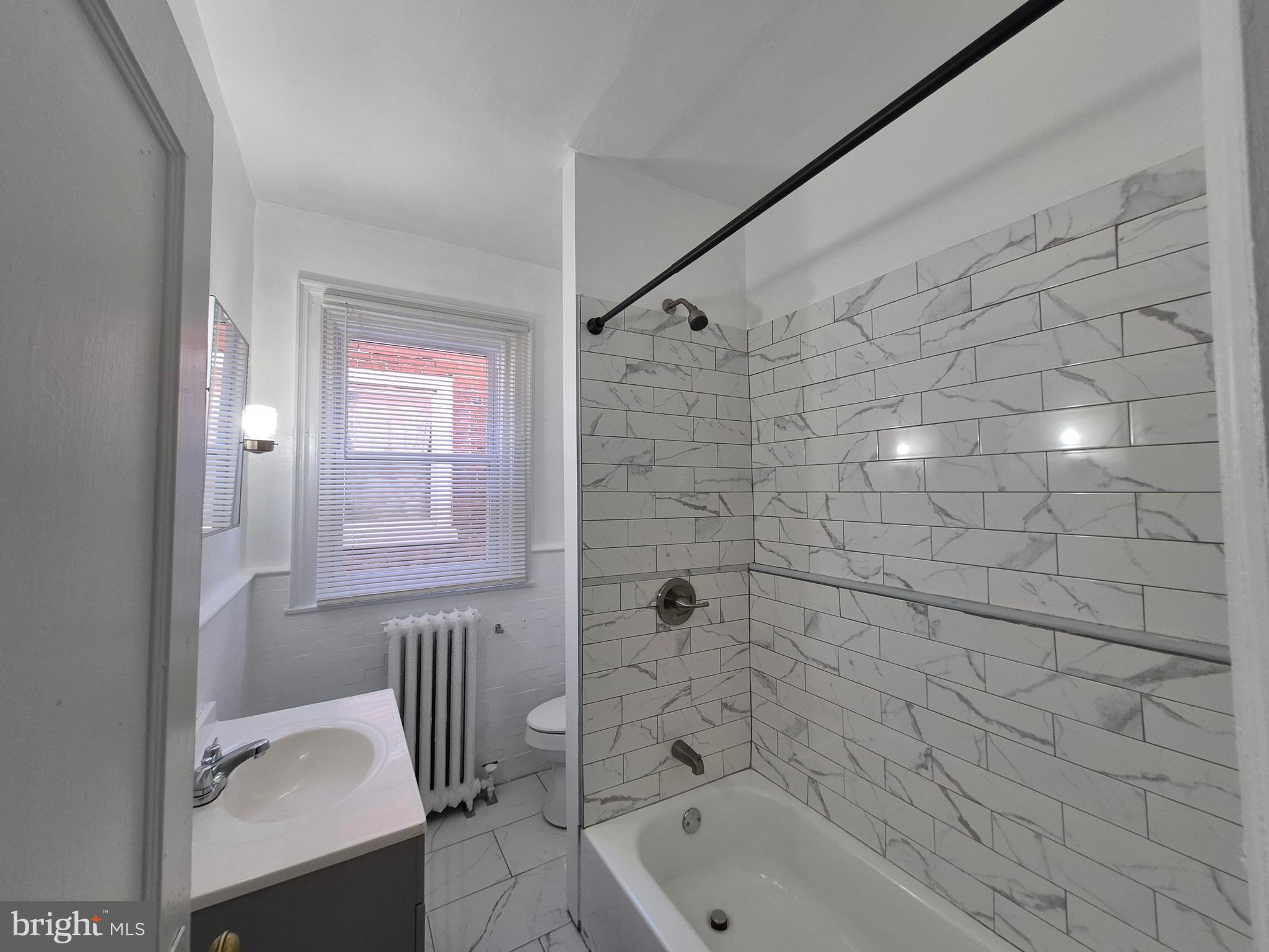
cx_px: 634
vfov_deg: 89.9
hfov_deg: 106.2
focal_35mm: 13
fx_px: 477
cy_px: 476
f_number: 2.2
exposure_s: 1/60
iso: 80
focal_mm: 1.74
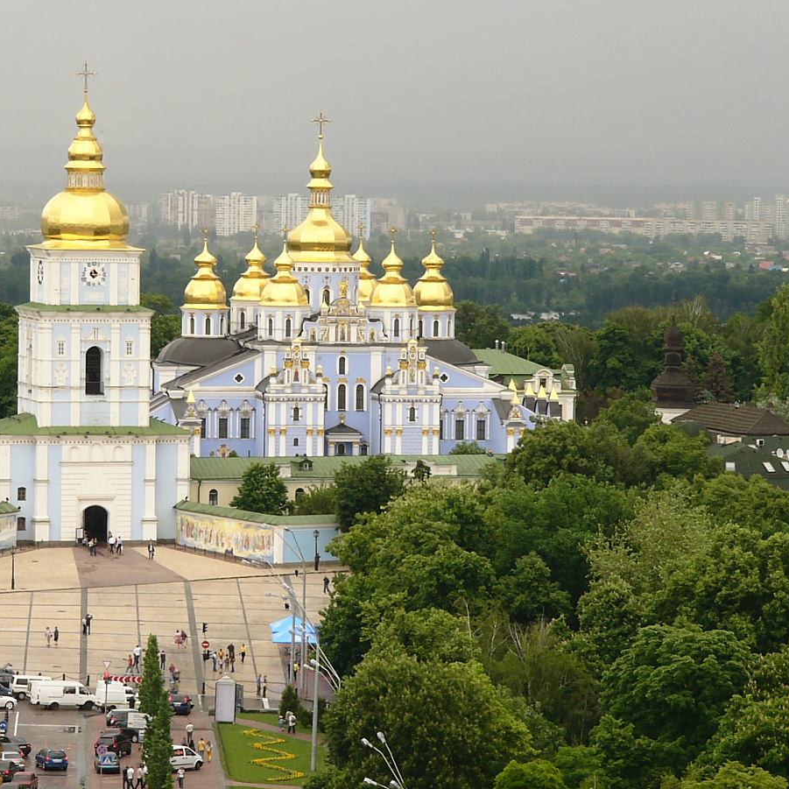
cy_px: 353
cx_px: 295
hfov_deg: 8.5
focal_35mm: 206
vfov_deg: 8.5
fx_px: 5312
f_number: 6.5
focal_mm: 25.3
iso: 50
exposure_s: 1/125
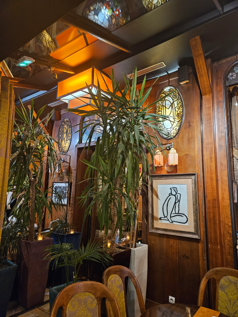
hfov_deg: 58.9
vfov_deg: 73.9
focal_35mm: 23
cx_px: 119
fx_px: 211
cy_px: 158
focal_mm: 5.4
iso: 640
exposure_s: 1/25
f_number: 1.8
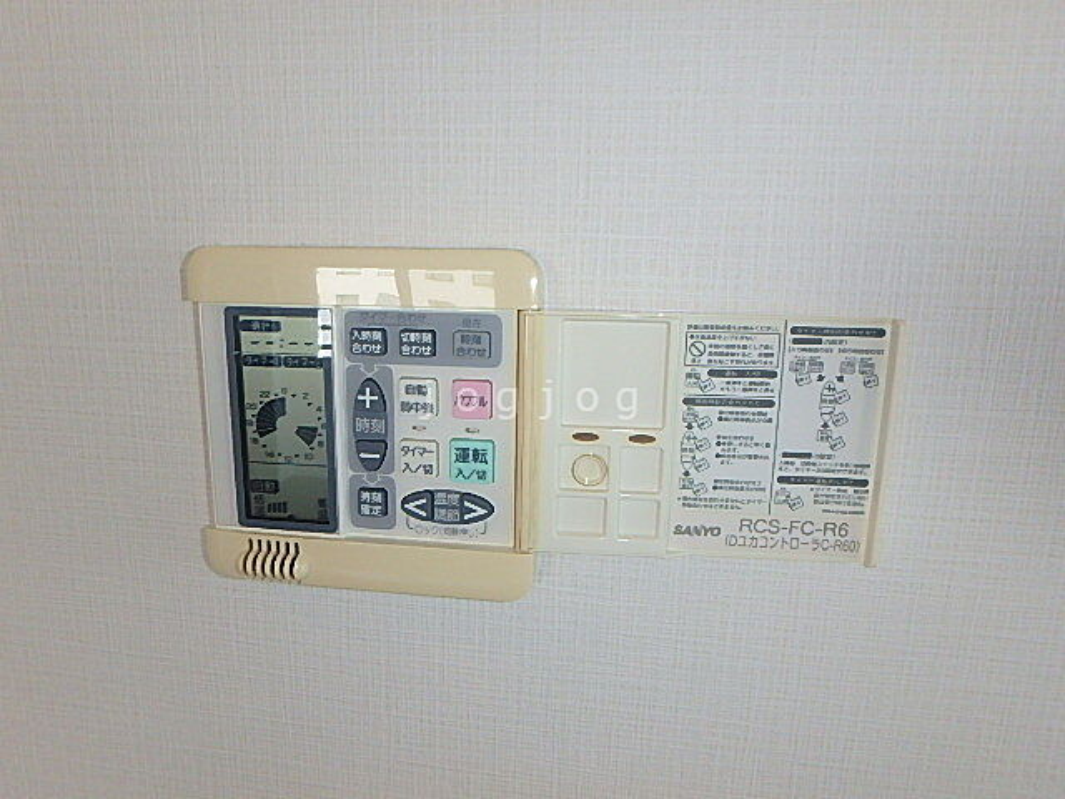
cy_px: 400
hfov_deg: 79.0
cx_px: 532
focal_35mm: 21
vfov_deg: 63.4
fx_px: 646
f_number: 6
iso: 320
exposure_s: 1/30
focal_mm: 3.7
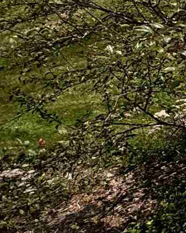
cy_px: -3
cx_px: 595
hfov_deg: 10.5
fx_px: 585
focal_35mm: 85
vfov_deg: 21.6
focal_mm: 2.22
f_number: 2.2
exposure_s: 1/1613
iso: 50
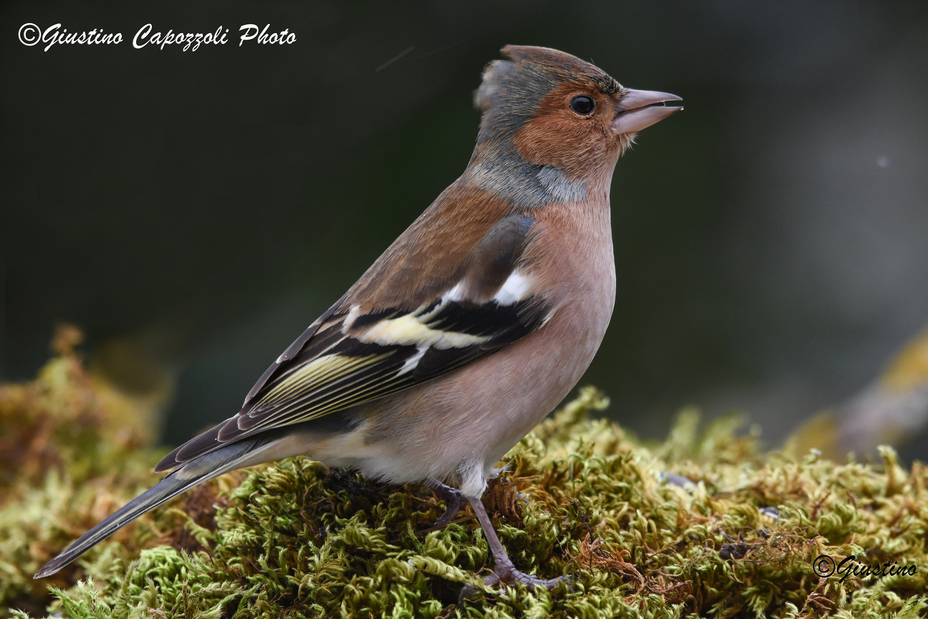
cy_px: 310
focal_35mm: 900
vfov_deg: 1.5
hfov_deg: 2.3
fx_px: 23198
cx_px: 464
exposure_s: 1/250
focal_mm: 600
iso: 1000
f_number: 8
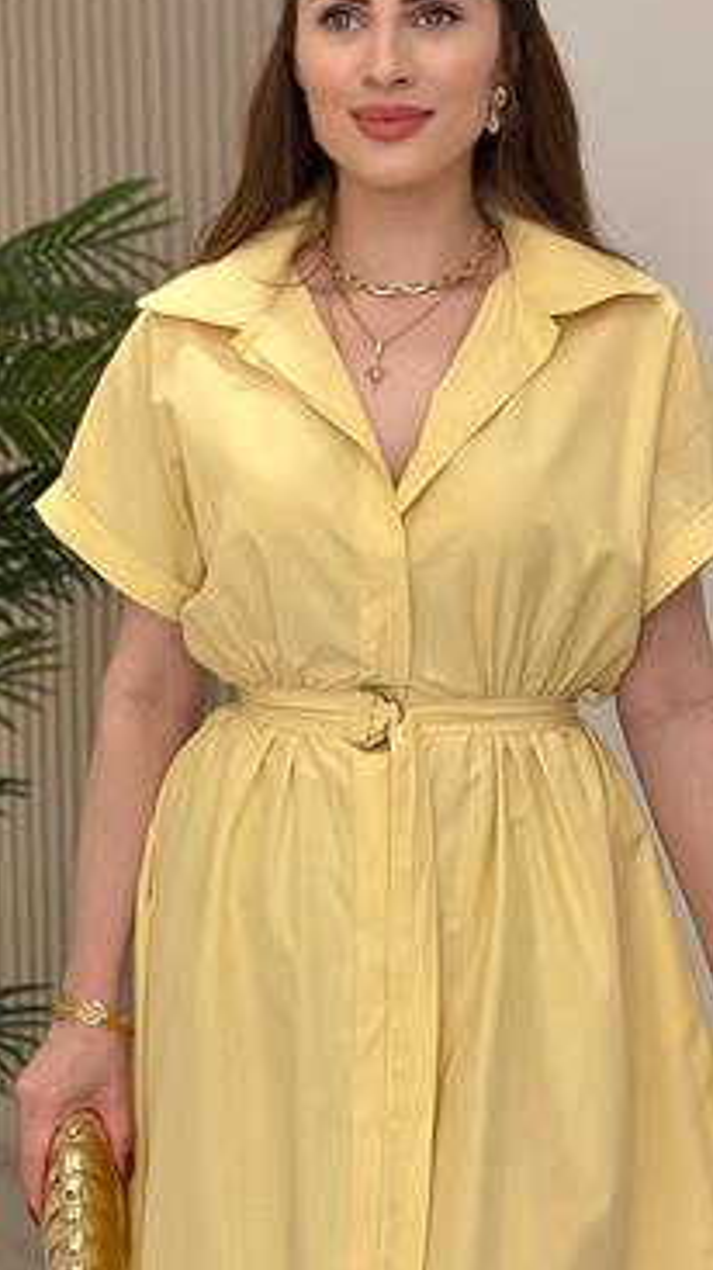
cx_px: 412
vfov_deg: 27.9
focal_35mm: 76
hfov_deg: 15.9
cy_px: 566
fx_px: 2559
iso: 80
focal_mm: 6.86
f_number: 1.78
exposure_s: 1/419
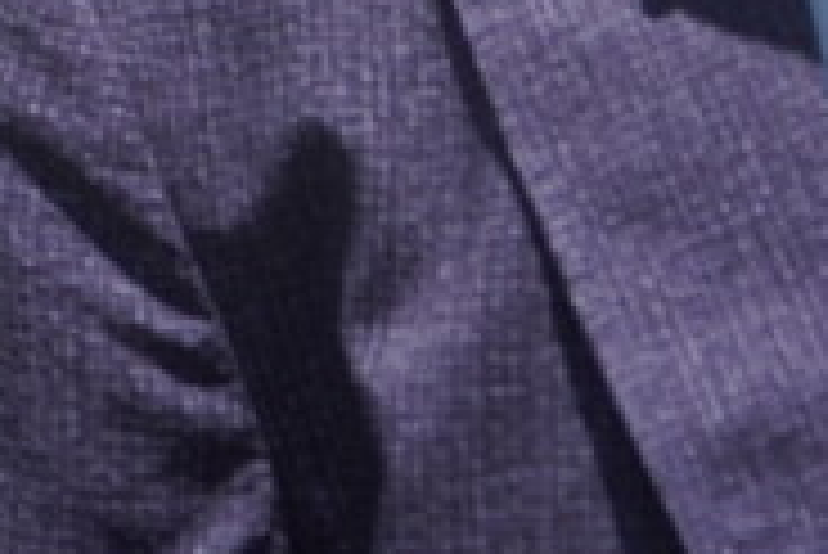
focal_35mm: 487
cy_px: -1133
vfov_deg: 2.8
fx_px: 11209
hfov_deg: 4.2
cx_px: 54
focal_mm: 70
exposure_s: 1/2000
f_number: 4
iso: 200
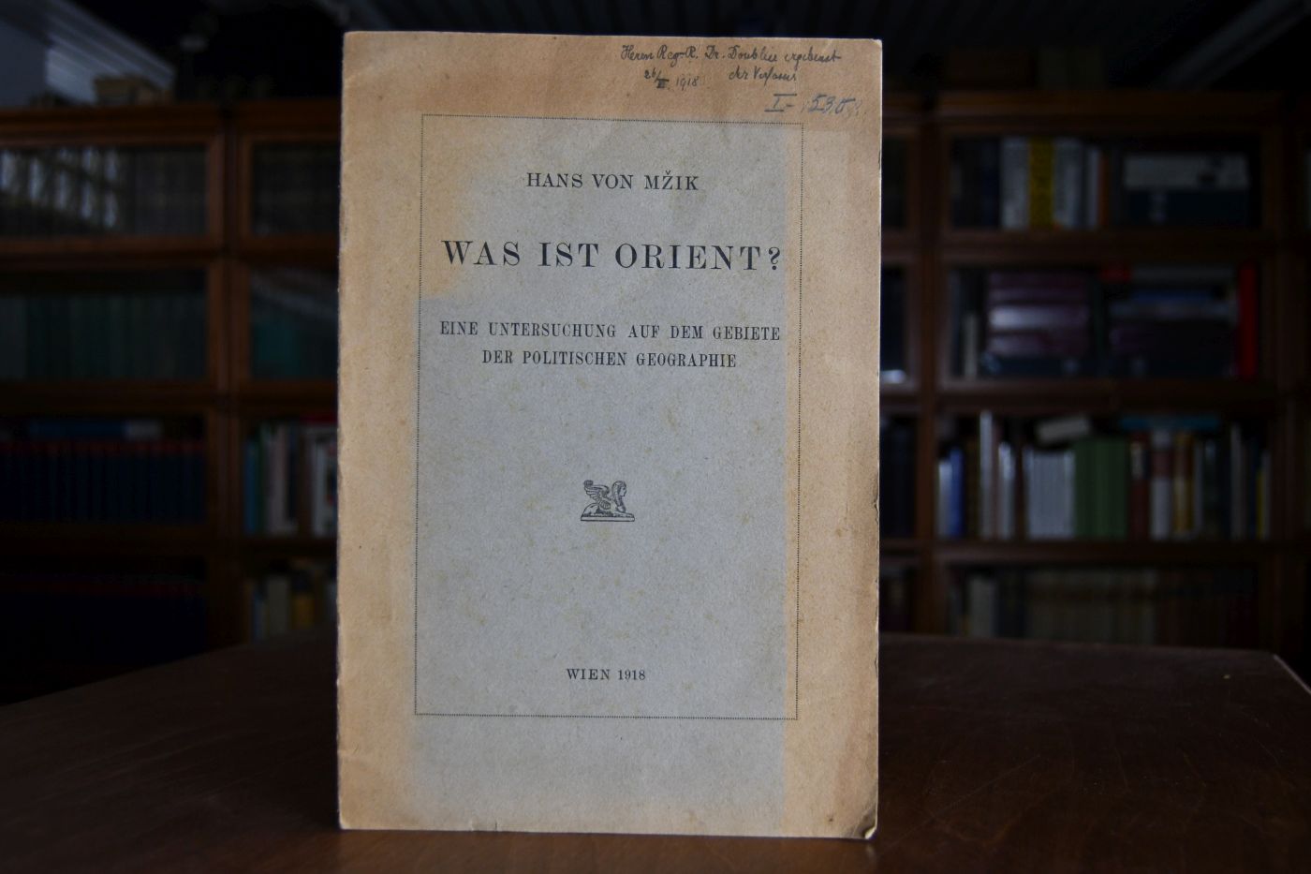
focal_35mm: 33
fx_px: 1202
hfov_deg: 57.2
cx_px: 656
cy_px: 437
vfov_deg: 40.0
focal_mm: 22
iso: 1100
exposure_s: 1/125
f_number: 3.5
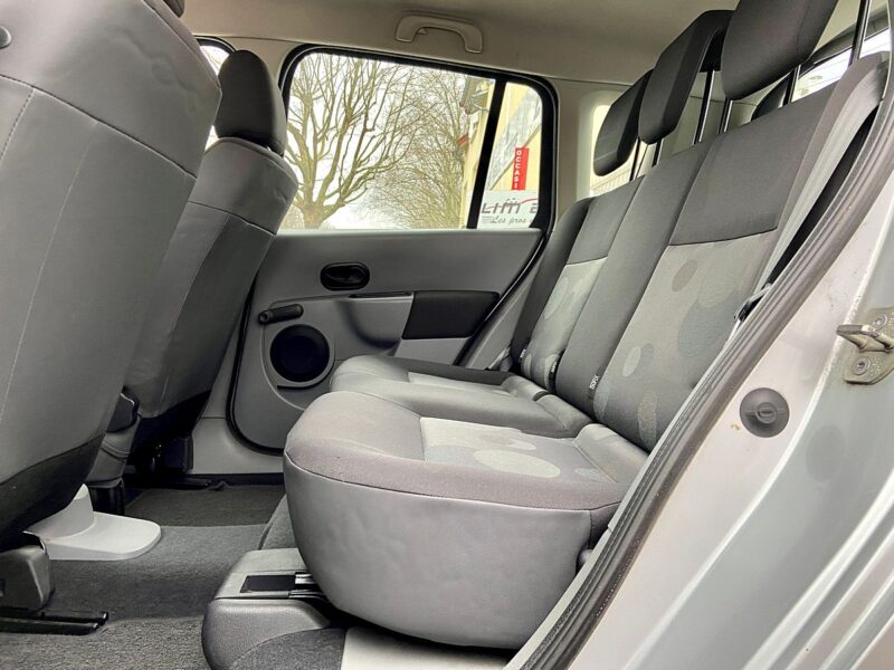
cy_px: 335
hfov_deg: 67.3
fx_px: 671
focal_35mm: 26
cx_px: 447
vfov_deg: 53.1
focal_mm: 4.25
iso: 125
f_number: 1.8
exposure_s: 1/84
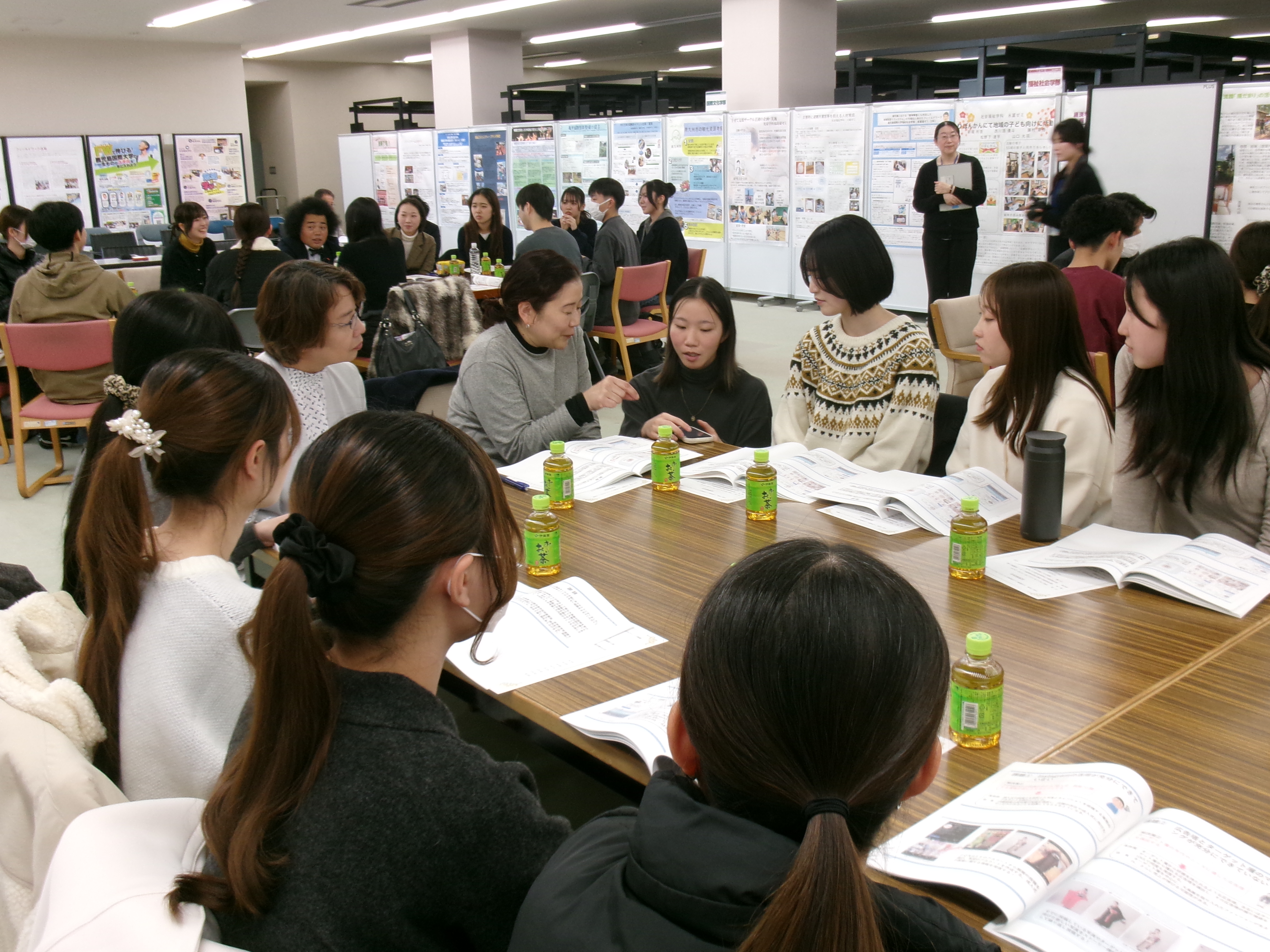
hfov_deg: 51.4
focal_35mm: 36
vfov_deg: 39.7
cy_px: 476
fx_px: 1321
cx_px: 635
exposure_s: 1/34
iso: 150
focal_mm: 6.4
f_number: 4.5
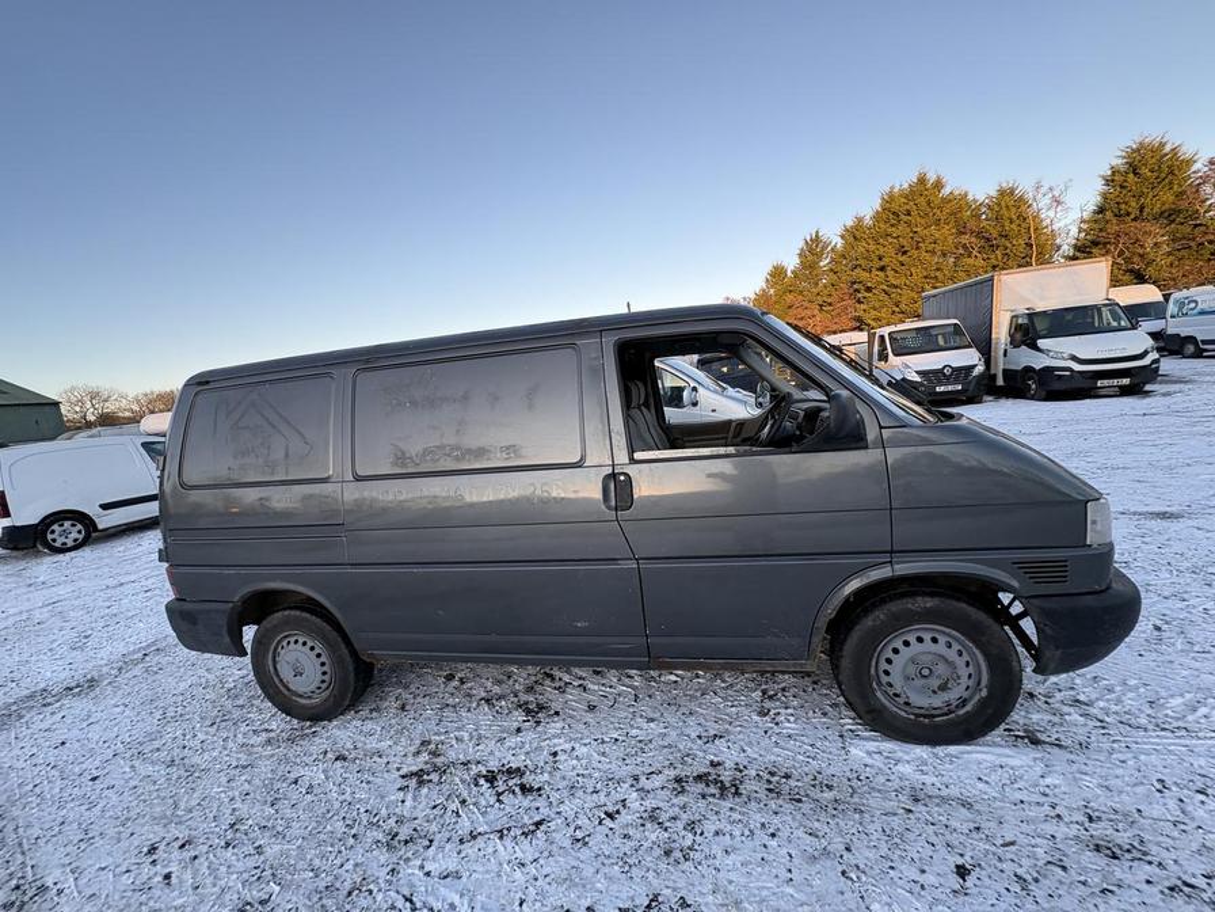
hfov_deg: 102.1
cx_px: 608
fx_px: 491
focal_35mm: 14
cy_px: 456
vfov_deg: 85.7
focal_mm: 2.22
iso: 40
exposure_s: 1/105
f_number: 2.2
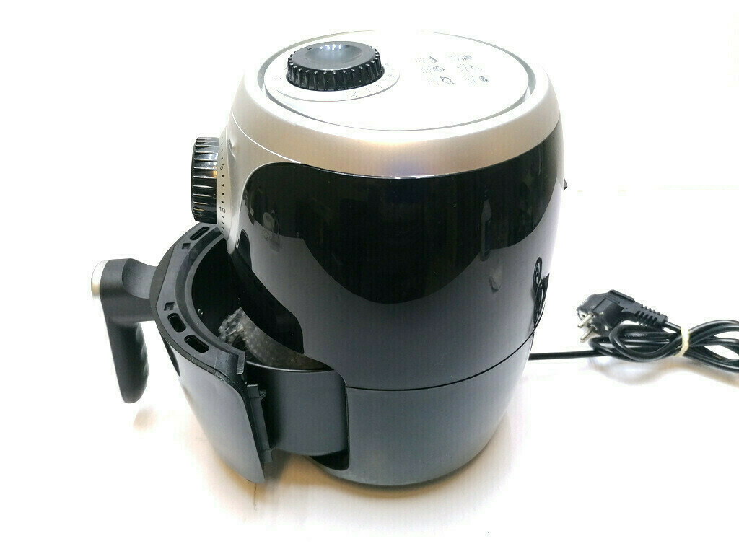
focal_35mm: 27
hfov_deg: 65.3
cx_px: 370
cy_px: 277
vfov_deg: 51.4
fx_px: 576
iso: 64
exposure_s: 1/100
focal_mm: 4.75
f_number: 1.8
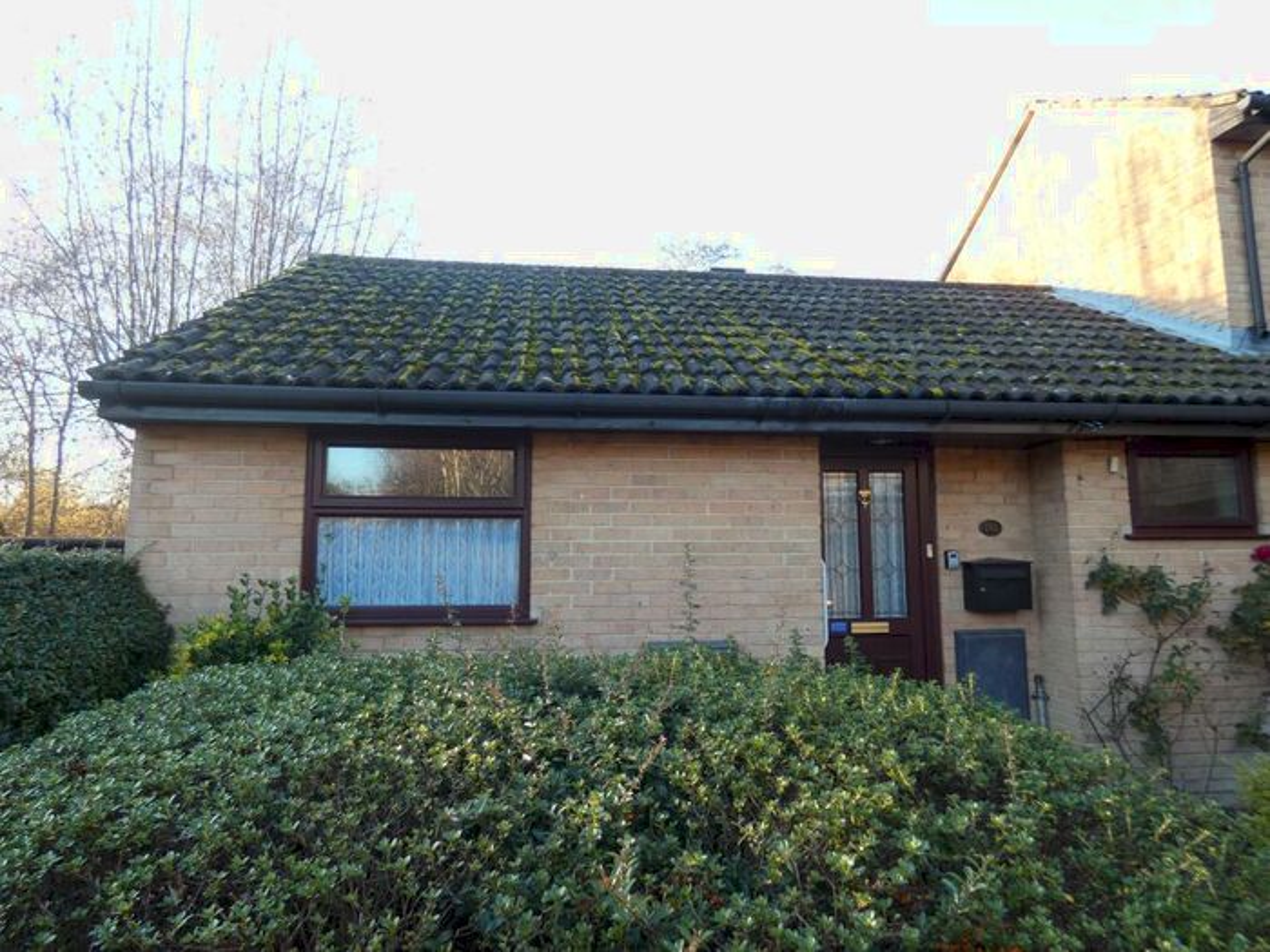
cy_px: 476
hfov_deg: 81.7
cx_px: 635
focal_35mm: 20
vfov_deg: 66.0
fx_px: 734
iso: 80
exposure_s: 1/80
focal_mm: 3.6
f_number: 2.8
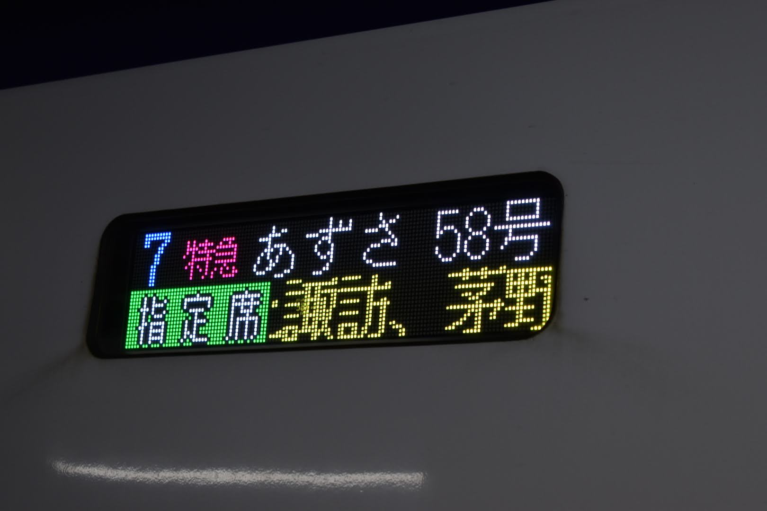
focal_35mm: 78
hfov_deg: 26.0
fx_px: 1662
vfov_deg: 17.5
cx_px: 384
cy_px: 256
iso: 320
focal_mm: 52
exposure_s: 1/60
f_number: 5.6
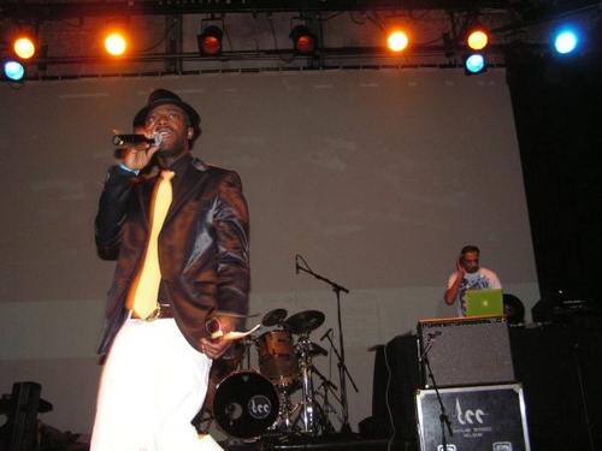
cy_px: 226
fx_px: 661
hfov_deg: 49.0
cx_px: 301
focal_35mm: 38
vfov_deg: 37.7
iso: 200
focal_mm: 6.3
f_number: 2.8
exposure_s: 1/40
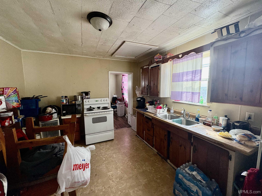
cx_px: 131
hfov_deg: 102.1
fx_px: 106
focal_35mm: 14
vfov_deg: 85.7
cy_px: 98
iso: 250
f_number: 2.2
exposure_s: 1/76
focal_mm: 2.22
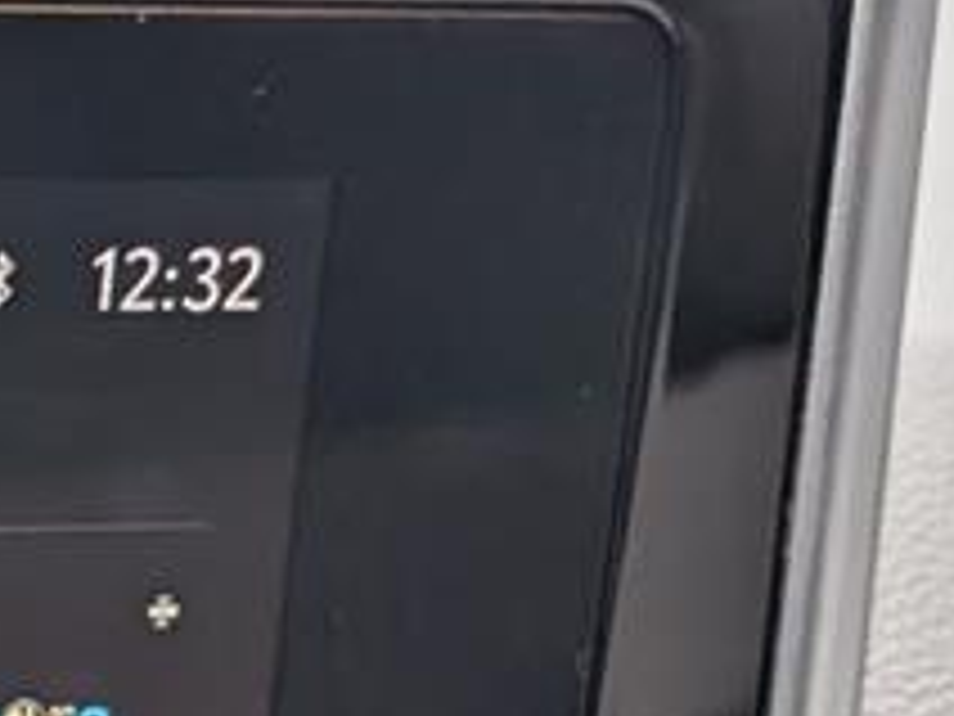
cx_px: -972
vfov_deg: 6.2
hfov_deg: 8.0
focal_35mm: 237
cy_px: 1103
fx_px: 6532
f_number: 1.68
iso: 307
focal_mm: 6.9
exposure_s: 1/667
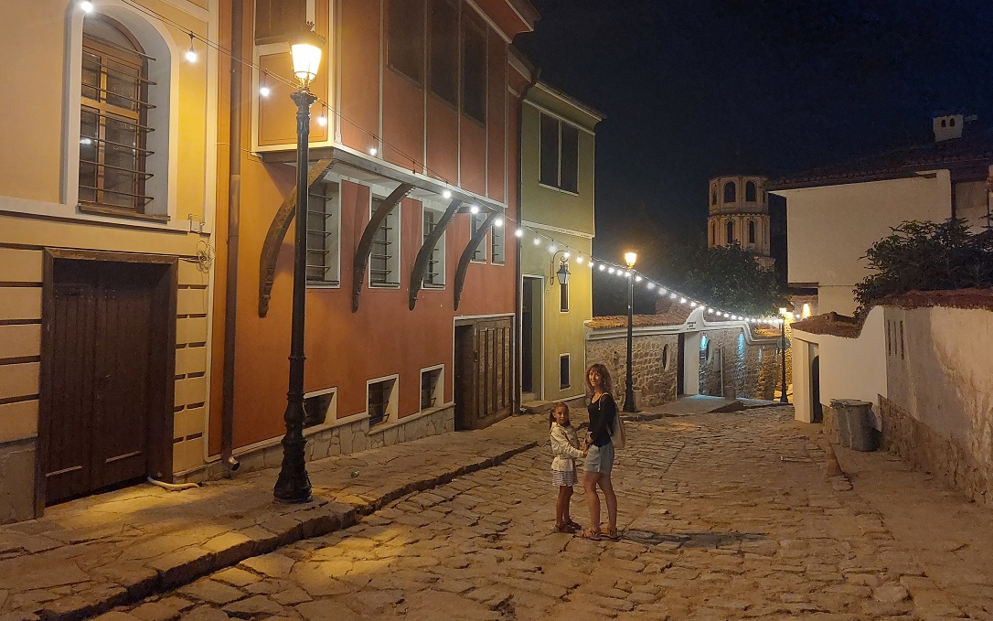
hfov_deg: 70.4
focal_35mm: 26
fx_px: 704
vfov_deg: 47.4
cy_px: 263
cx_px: 494
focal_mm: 5.23
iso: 500
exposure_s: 1/25
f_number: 1.8
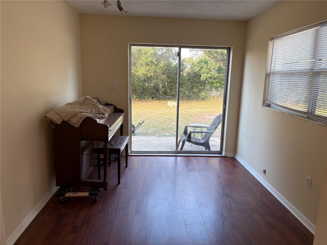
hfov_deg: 67.3
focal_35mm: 26
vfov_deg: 53.1
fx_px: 246
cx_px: 164
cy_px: 122
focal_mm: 5.96
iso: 64
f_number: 1.6
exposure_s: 1/120
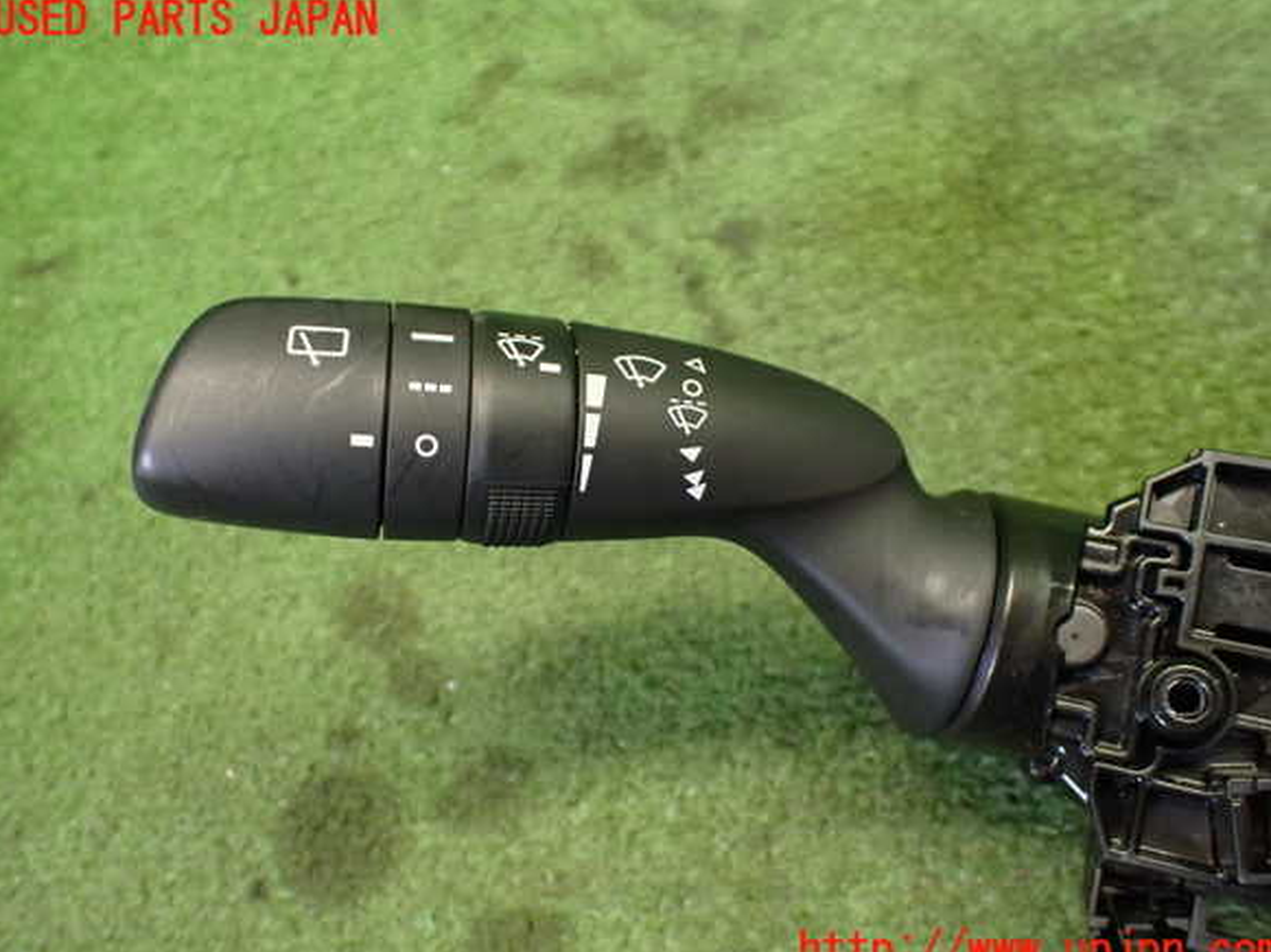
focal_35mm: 31
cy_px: 486
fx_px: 1138
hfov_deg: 58.4
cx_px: 637
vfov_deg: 45.4
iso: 800
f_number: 2.3
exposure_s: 1/80
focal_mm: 5.4
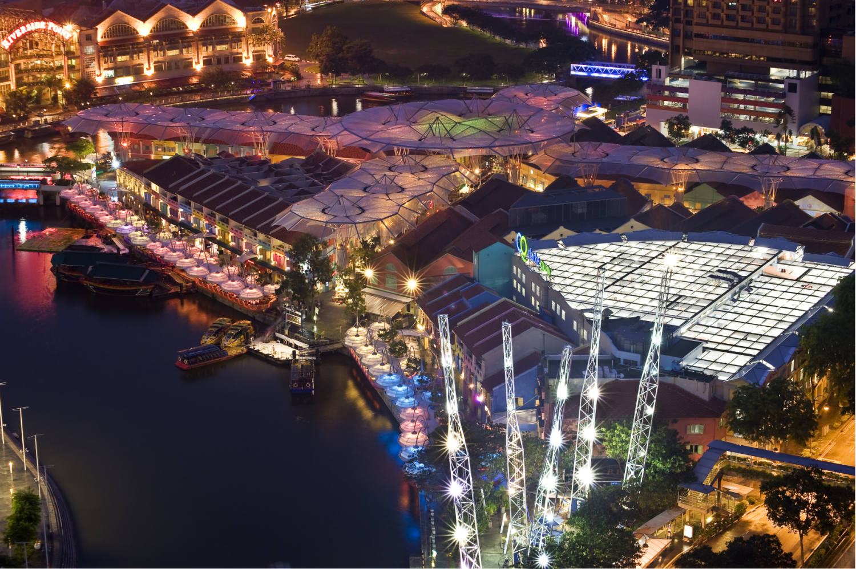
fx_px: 1663
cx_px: 428
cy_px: 284
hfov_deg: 28.9
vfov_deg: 19.4
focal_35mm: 70
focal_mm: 70
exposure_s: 5
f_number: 11
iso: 200
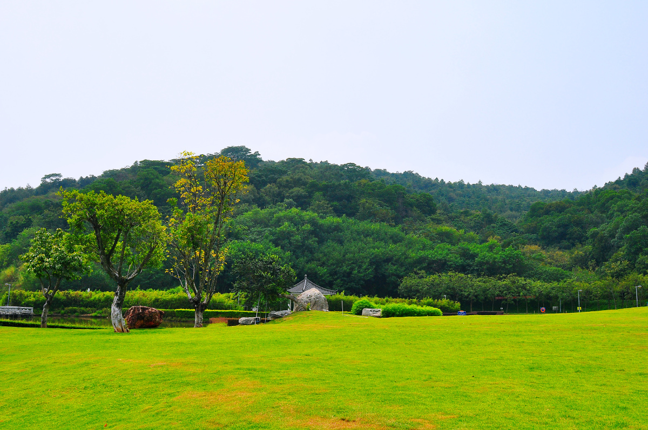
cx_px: 324
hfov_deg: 53.2
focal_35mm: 36
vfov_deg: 36.8
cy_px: 215
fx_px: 647
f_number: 9
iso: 500
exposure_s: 1/1000
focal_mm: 24
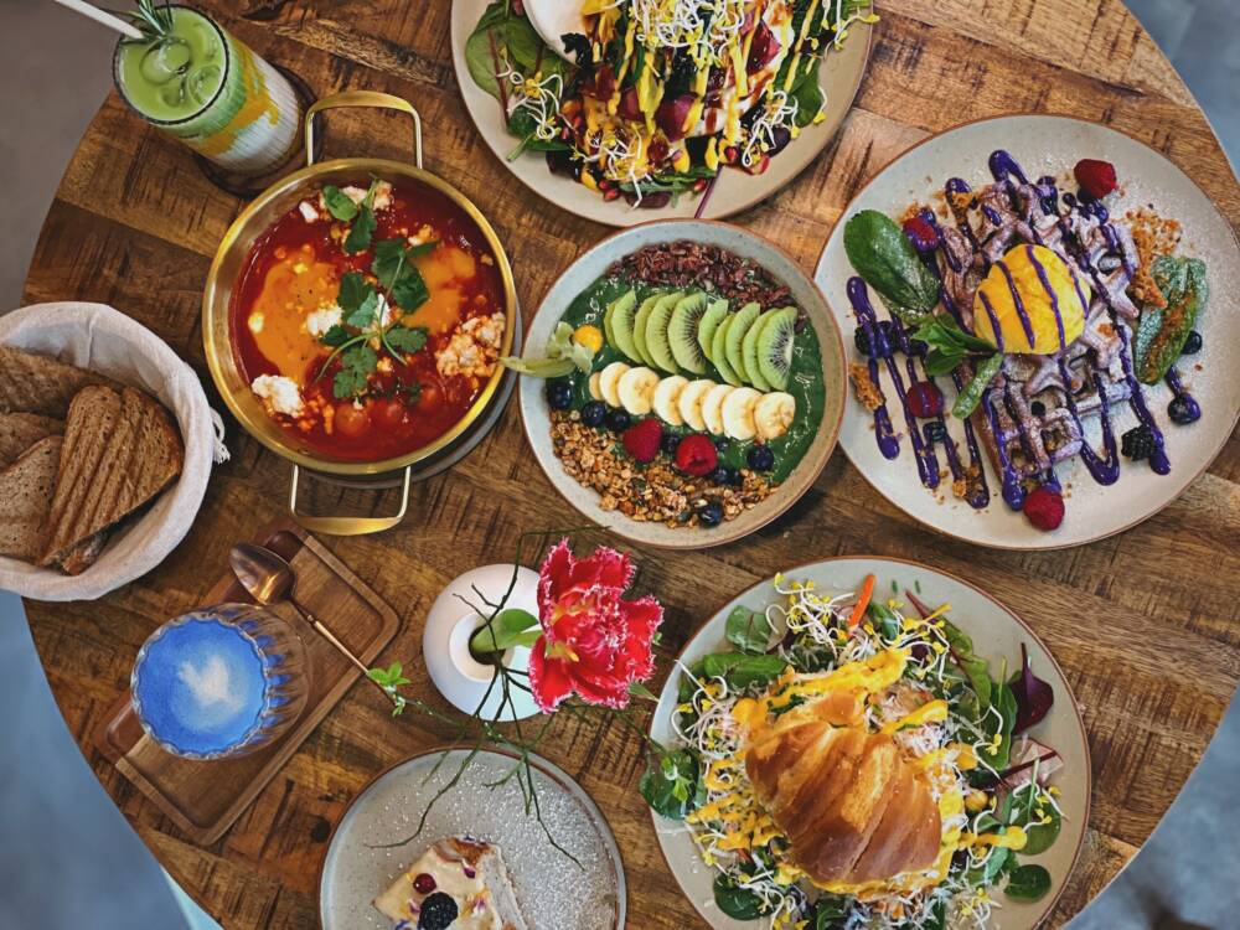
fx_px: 1863
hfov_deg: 36.8
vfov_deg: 28.0
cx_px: 620
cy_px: 465
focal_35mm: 52
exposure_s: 1/33
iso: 160
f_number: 2
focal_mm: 6
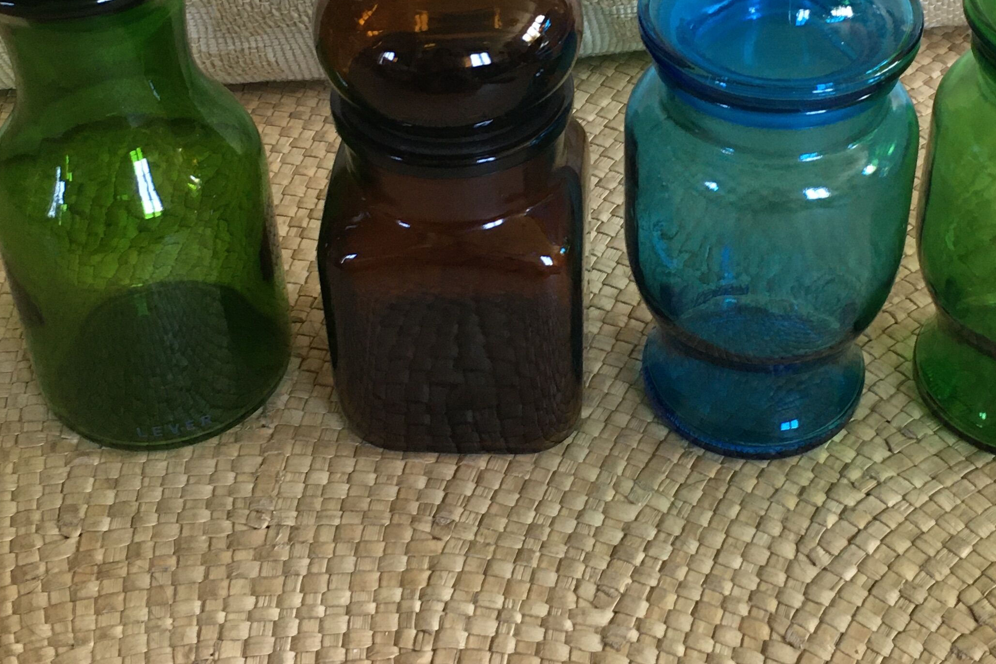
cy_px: 157
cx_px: 592
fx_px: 1632
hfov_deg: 33.8
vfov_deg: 22.8
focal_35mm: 59
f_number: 2.2
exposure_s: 1/33
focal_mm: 4.15
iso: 125
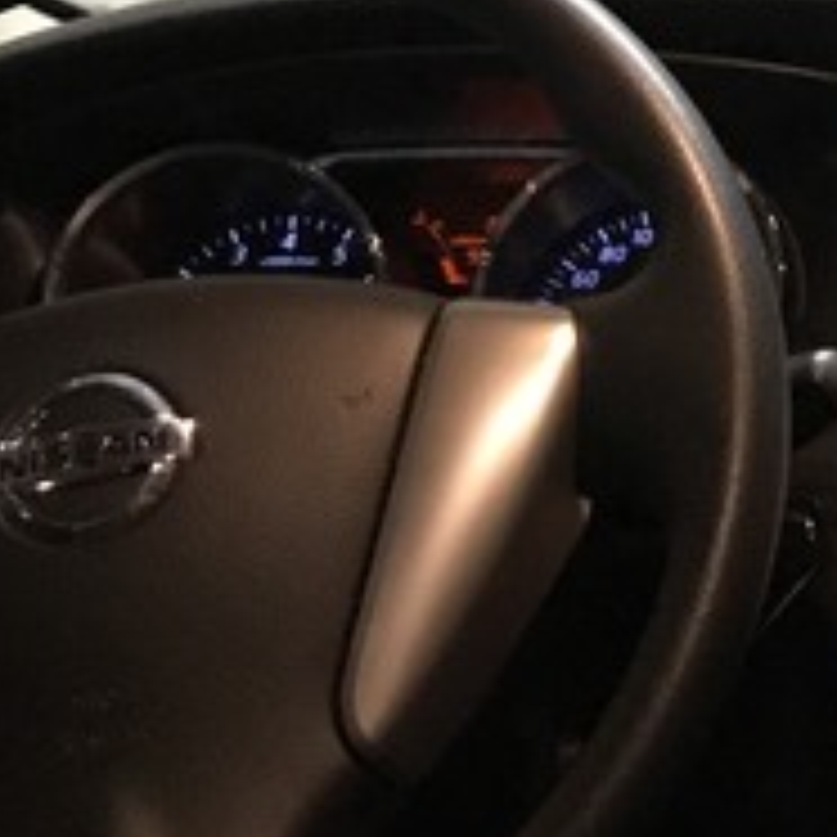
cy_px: 81
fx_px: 2626
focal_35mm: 96
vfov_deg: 17.8
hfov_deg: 16.4
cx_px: 1296
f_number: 1.8
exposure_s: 1/5
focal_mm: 3.99
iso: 100
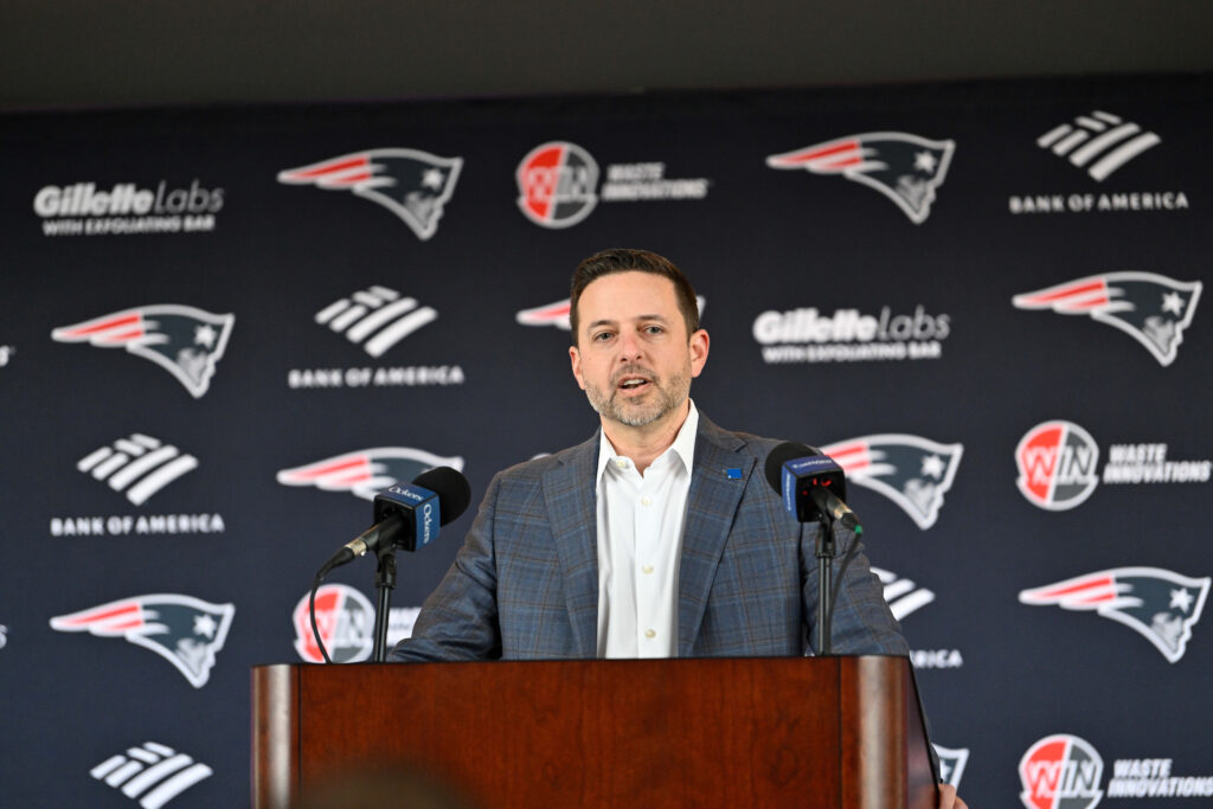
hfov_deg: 10.3
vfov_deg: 6.9
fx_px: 6739
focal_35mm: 200
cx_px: 606
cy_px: 404
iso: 2000
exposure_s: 1/640
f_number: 2.8
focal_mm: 200
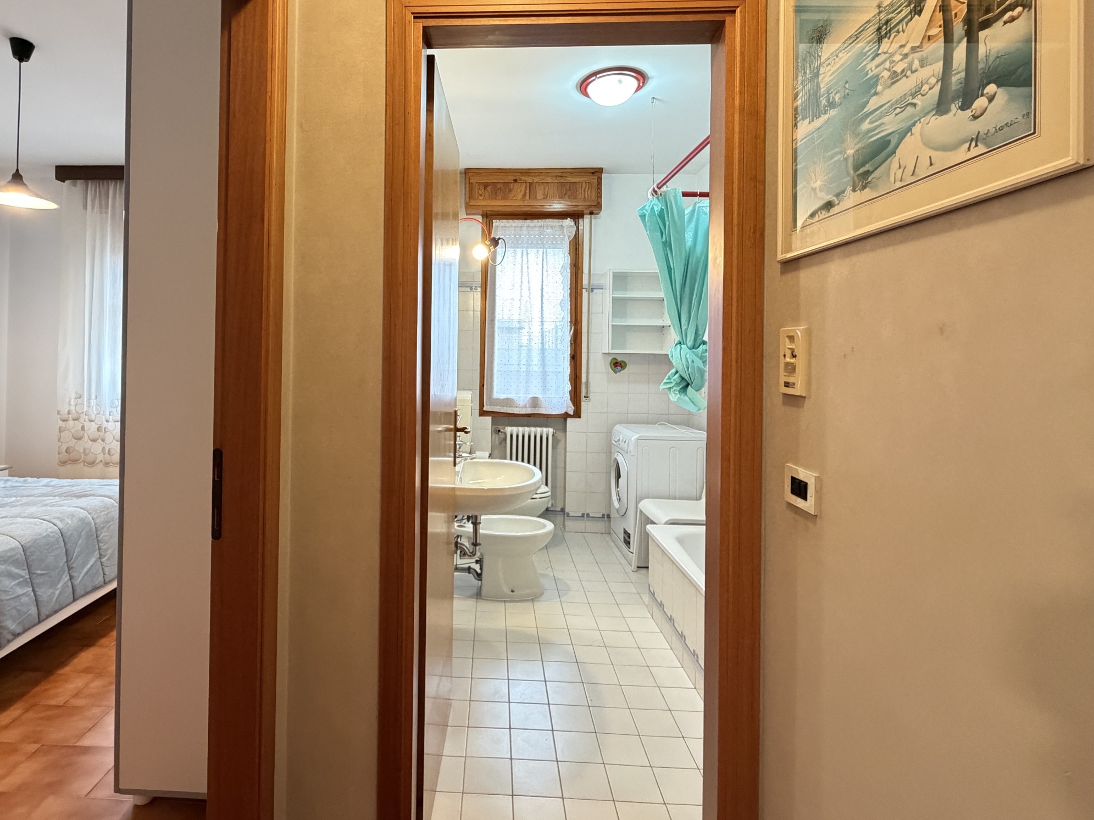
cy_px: 351
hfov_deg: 87.2
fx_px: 569
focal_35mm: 18
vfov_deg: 71.2
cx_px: 467
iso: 640
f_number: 2.2
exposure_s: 1/50
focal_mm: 2.22
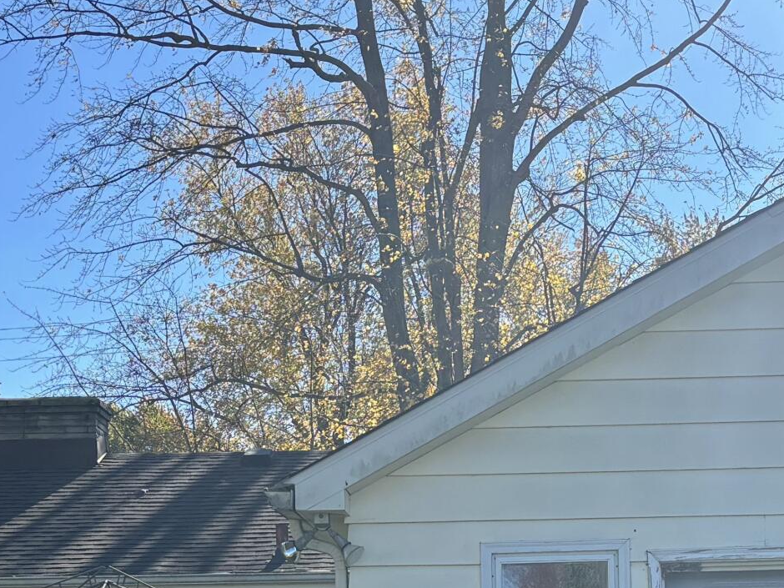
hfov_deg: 23.5
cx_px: 469
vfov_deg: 16.8
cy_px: 749
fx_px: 1880
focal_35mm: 83
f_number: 1.6
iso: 50
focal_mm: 5.96
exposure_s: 1/2062
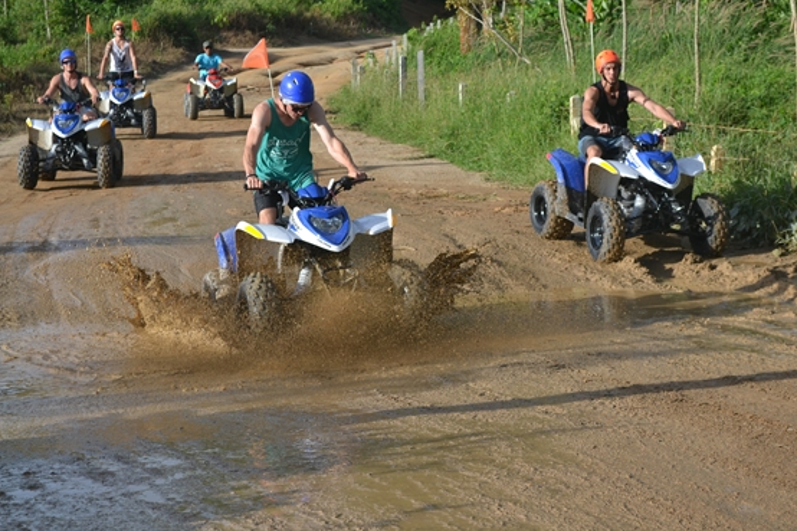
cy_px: 252
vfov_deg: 17.5
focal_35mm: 78
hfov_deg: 26.0
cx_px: 429
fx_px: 1726
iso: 400
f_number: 5.3
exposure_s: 1/1000
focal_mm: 48
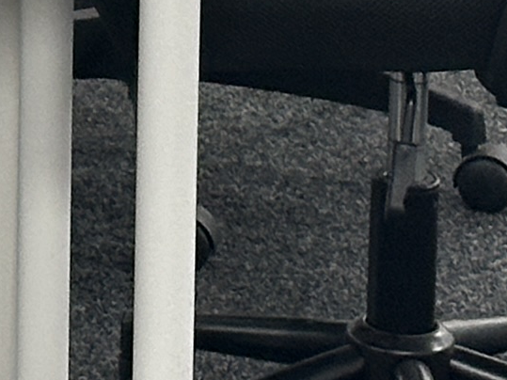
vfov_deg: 4.0
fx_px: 5257
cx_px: -608
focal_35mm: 359
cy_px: -757
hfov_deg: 5.4
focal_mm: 6.86
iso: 80
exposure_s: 1/100
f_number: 1.78
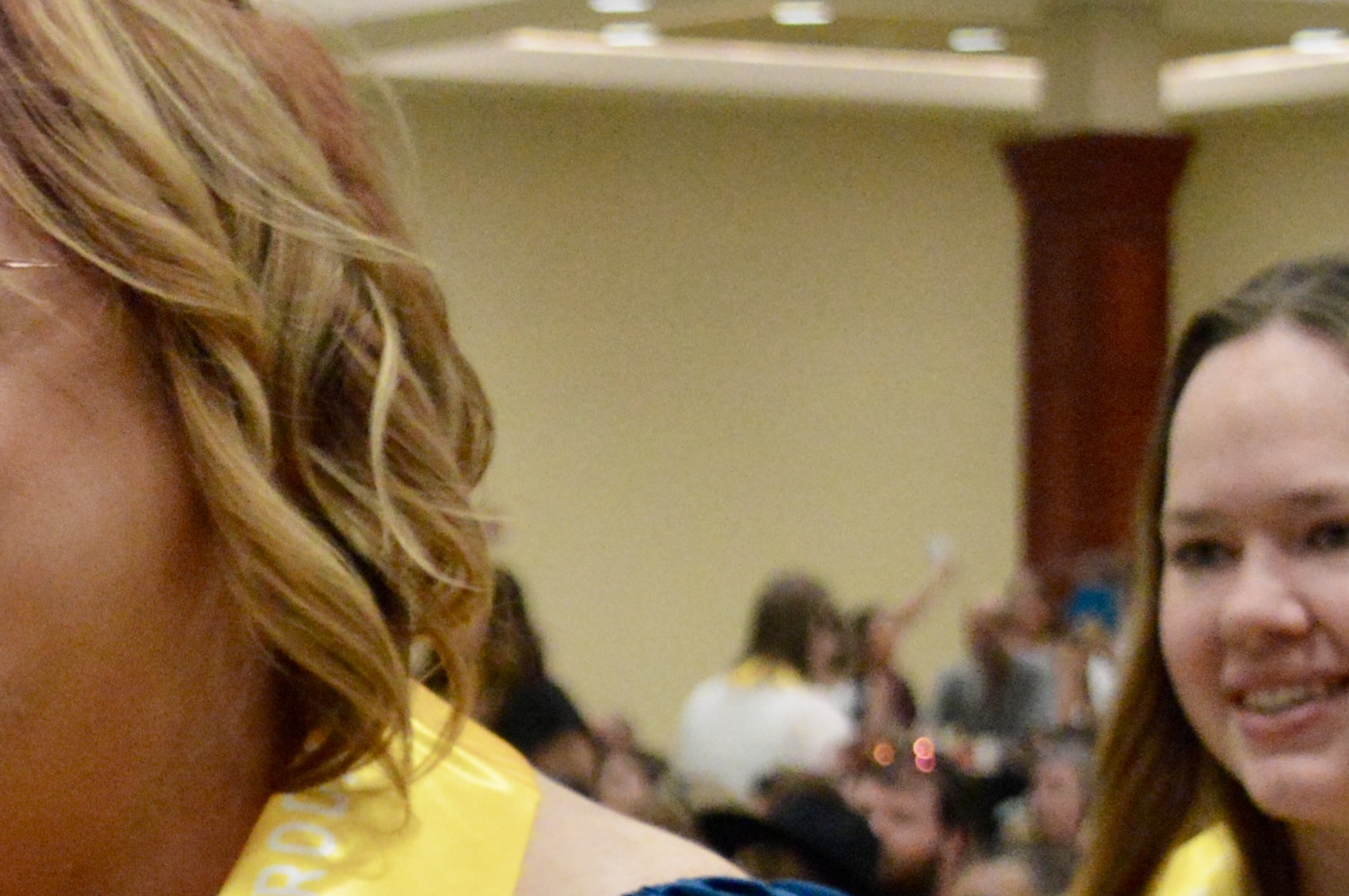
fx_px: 5339
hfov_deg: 14.1
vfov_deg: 9.4
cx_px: -123
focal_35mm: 143
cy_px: 1193
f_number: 4.2
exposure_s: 1/100
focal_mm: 29
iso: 3200
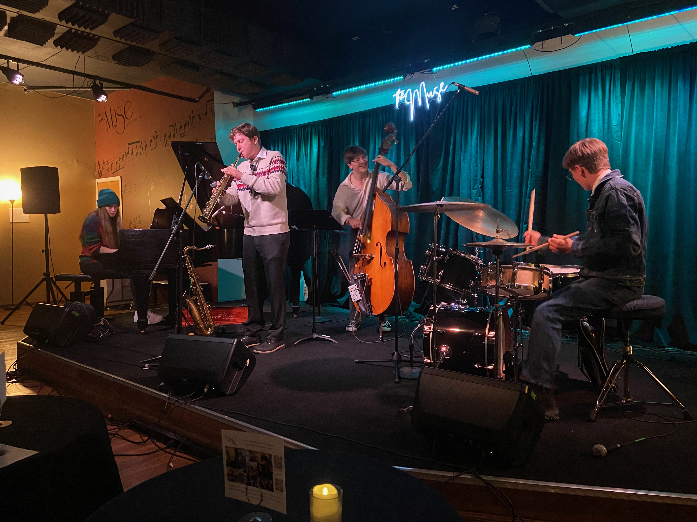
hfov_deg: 67.3
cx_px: 348
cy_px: 261
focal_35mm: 26
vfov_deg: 53.1
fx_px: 524
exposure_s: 1/29
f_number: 1.8
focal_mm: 4.25
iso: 640
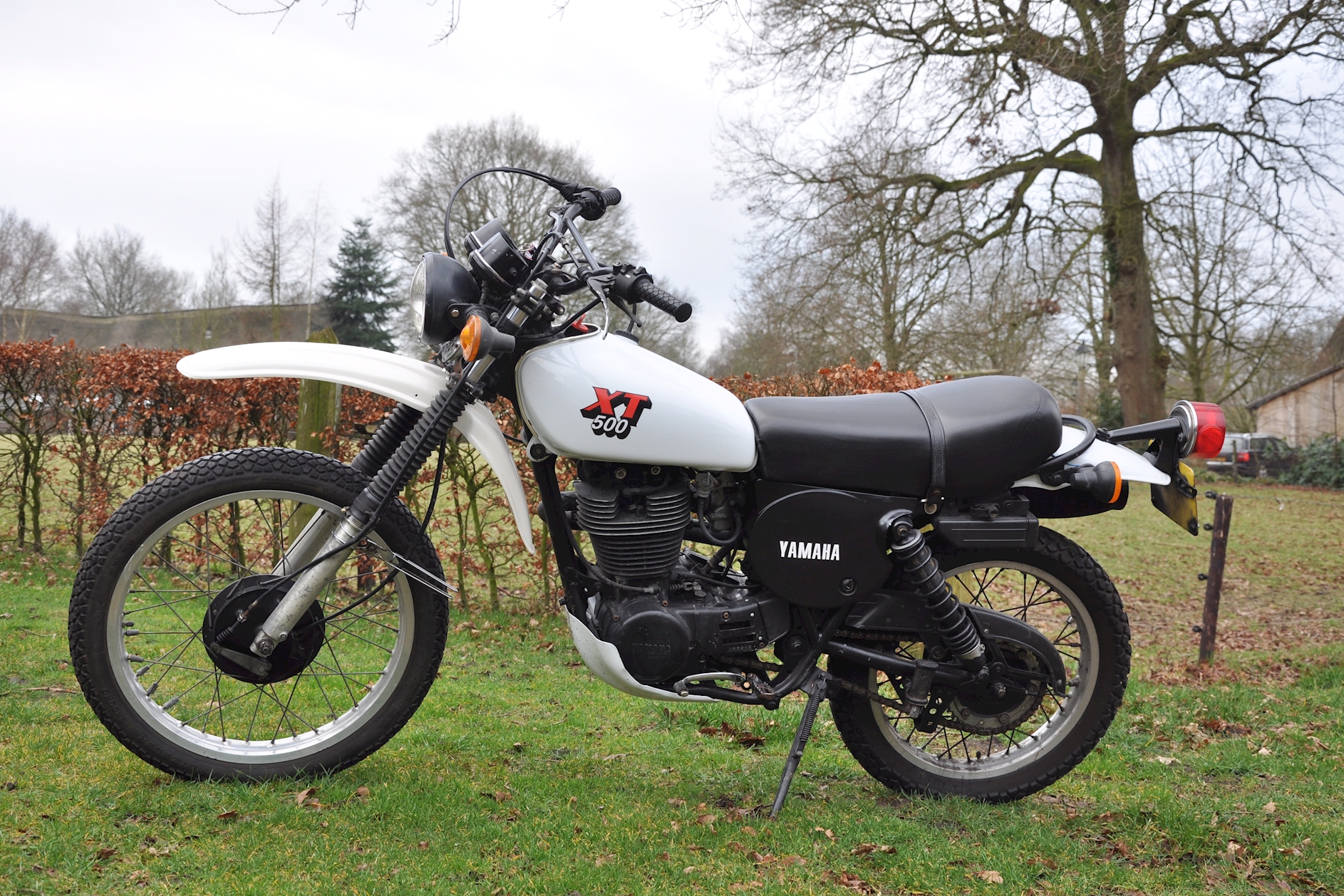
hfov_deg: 32.9
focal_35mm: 61
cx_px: 665
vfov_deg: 22.3
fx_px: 2278
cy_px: 445
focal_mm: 40
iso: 200
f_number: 8
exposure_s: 1/60
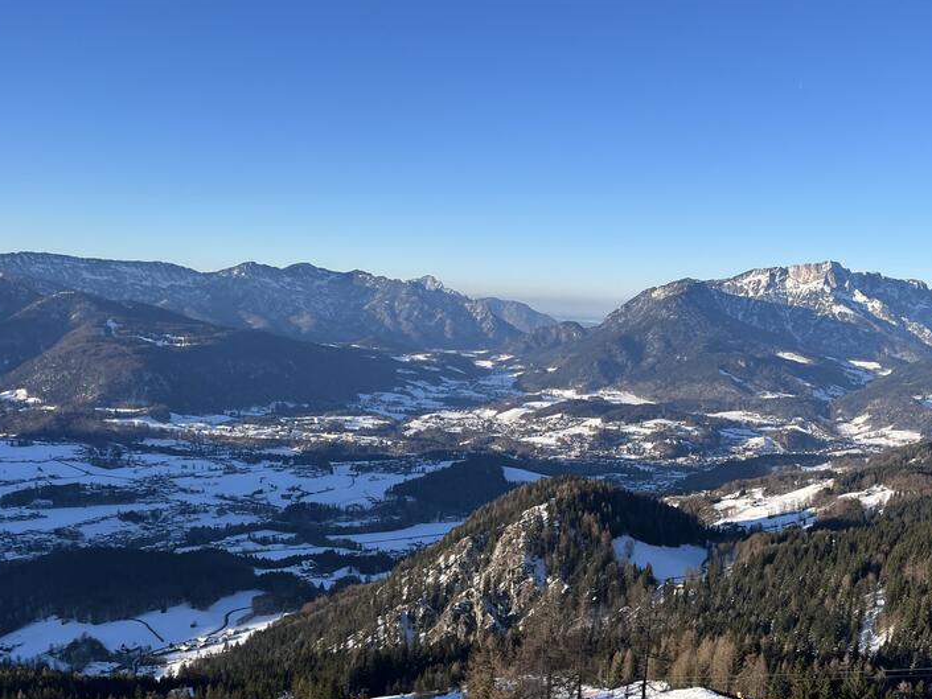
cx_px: 617
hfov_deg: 48.2
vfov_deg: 37.4
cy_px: 462
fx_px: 1023
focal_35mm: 38
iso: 50
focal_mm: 5.1
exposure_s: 1/2463
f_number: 1.6
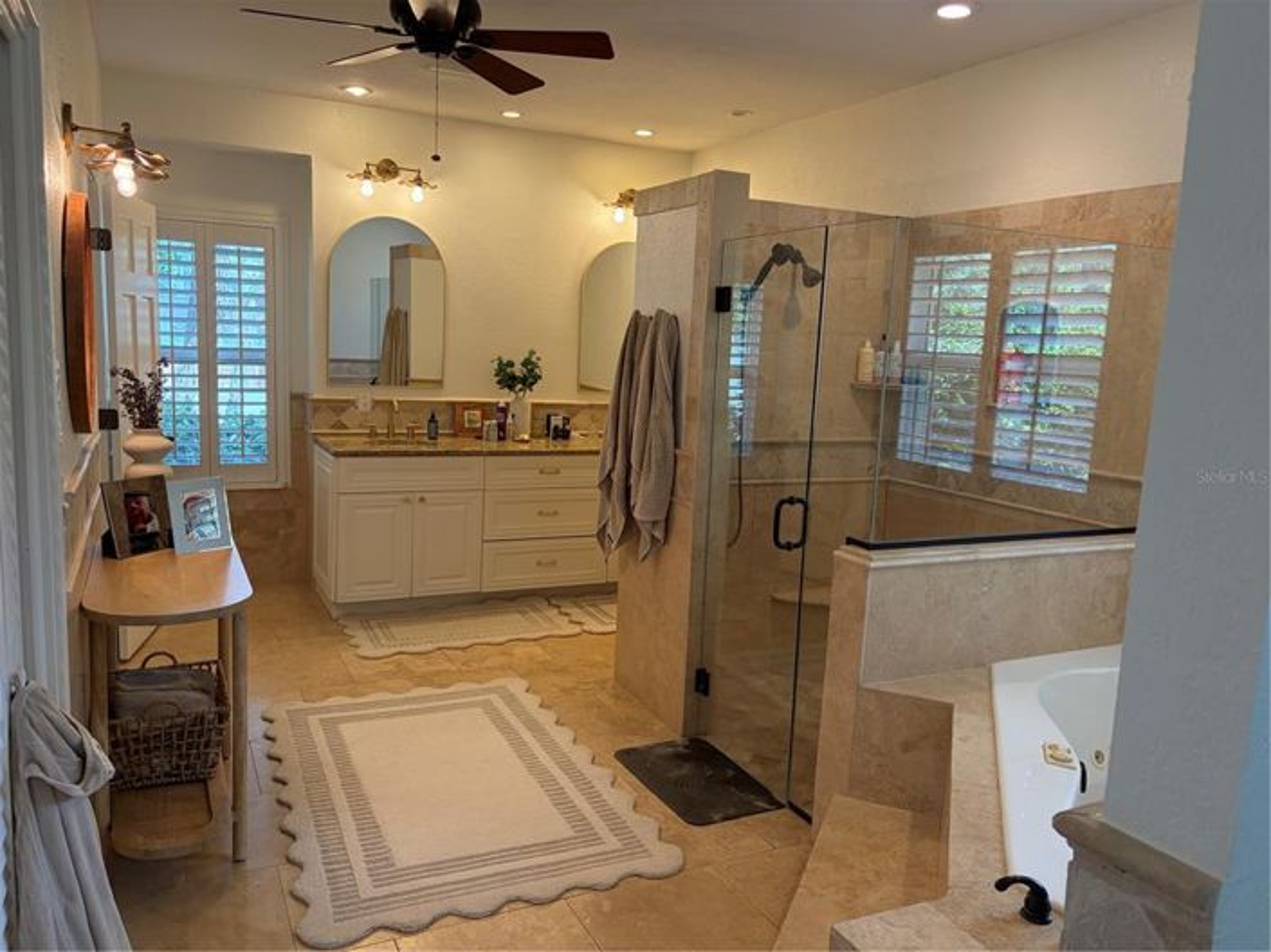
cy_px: 476
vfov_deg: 53.0
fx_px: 954
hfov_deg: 67.3
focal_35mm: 26
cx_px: 636
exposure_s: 1/120
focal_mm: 5.96
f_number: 1.6
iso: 160
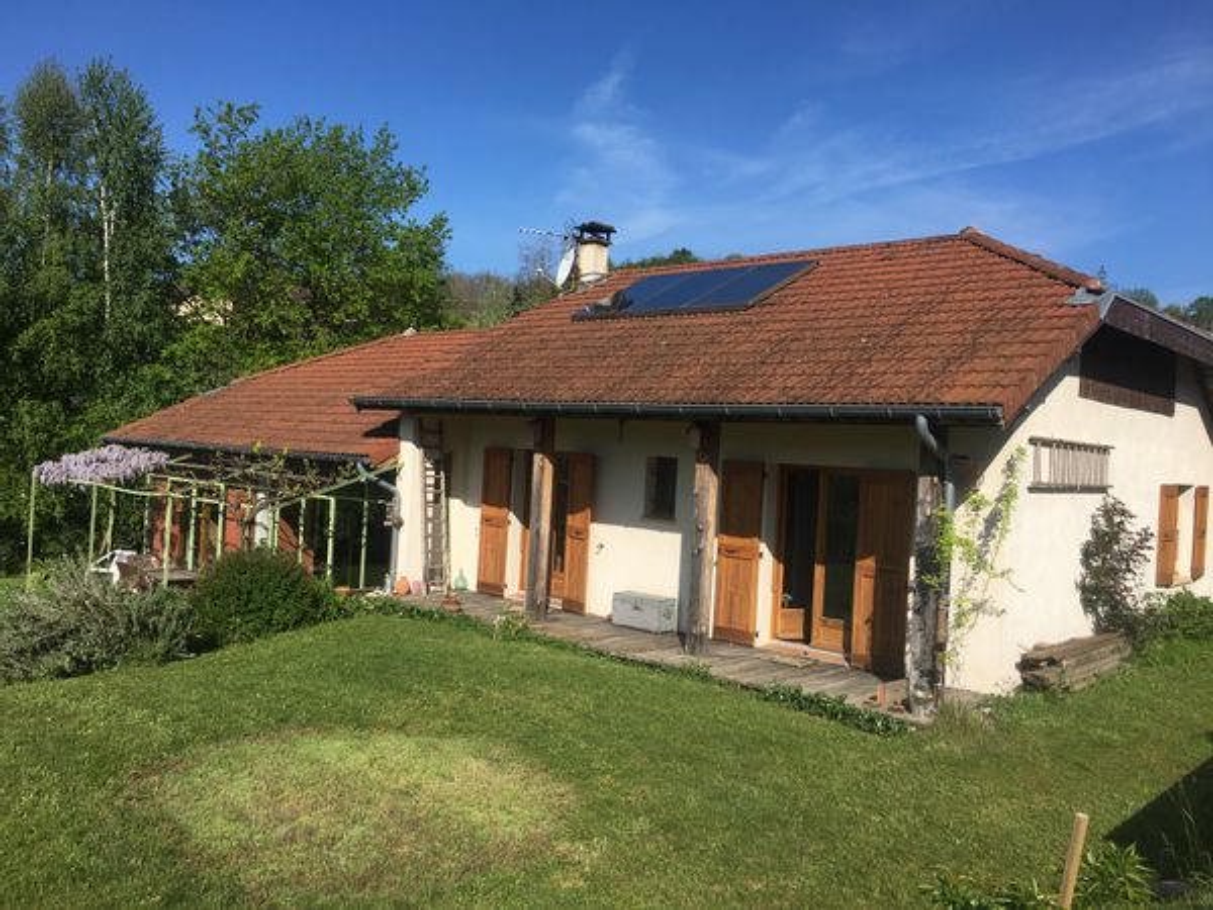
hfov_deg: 61.7
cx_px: 606
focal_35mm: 29
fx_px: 1016
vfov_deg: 48.2
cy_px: 455
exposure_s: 1/2137
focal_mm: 4.15
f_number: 2.2
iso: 25
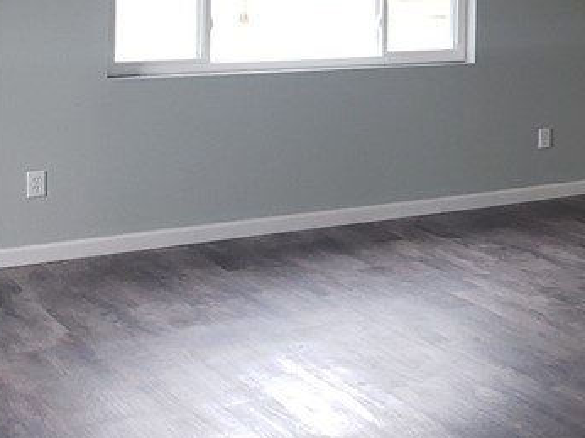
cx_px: 856
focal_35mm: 77
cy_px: -41
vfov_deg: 18.4
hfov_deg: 21.6
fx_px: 1300
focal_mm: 4.3
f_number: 2.4
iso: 100
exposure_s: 1/60
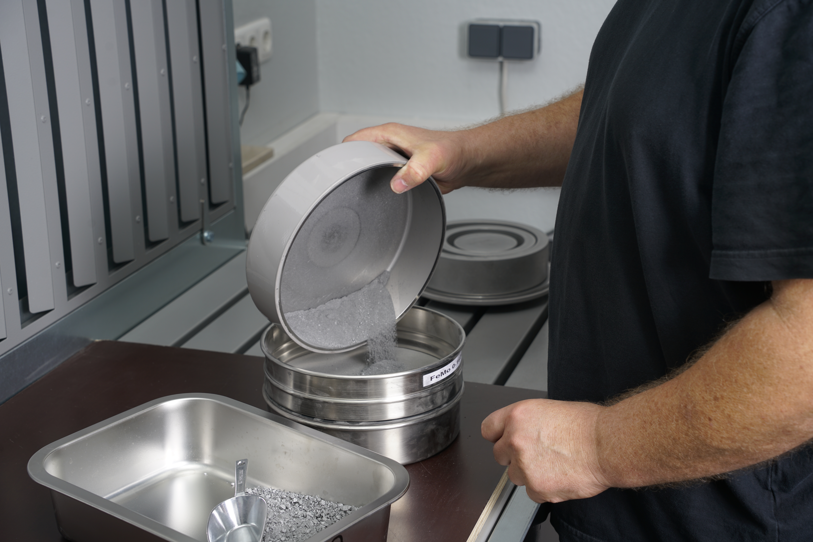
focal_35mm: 63
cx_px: 406
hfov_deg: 31.9
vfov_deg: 21.6
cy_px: 271
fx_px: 1423
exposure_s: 1/160
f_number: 8
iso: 100
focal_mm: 63
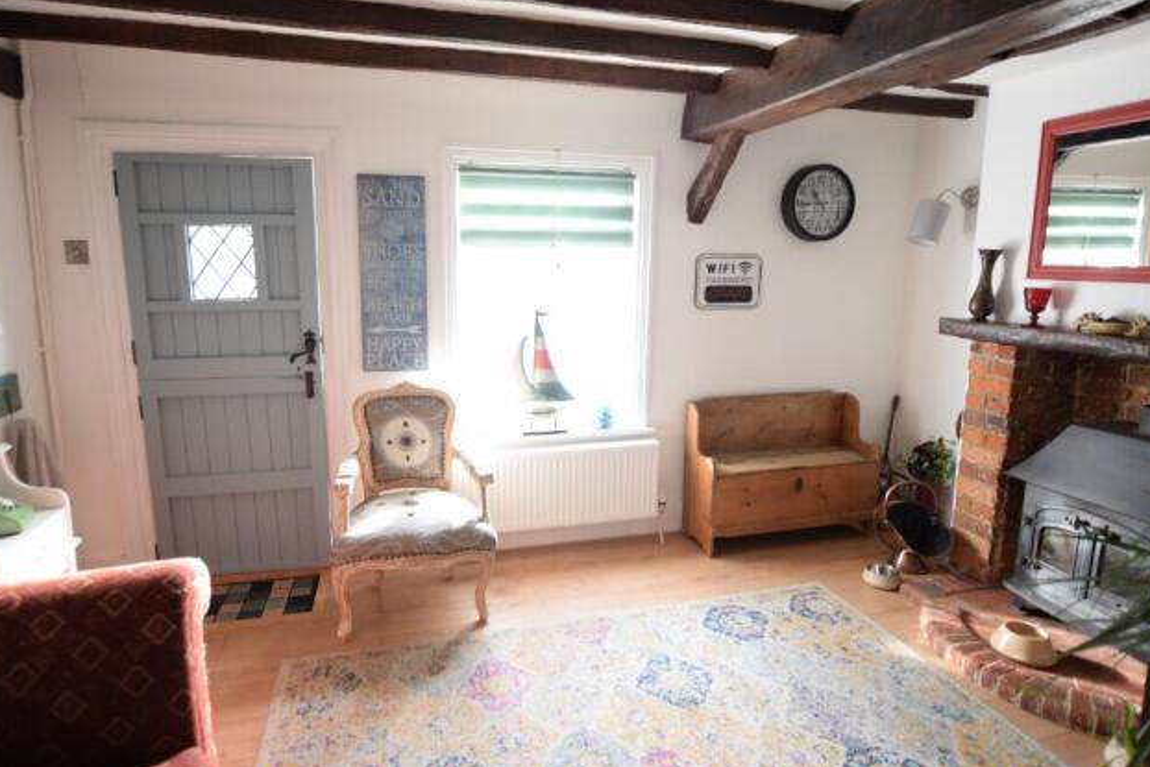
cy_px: 369
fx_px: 656
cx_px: 563
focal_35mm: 21
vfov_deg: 60.6
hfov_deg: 82.5
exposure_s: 1/20
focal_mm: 13
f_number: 3.5
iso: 400
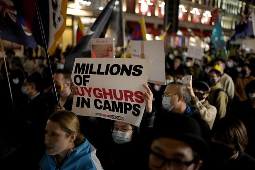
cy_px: 85
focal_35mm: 35
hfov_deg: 54.4
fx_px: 248
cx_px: 128
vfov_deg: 37.8
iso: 5000
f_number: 1.4
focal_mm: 35
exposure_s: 1/400
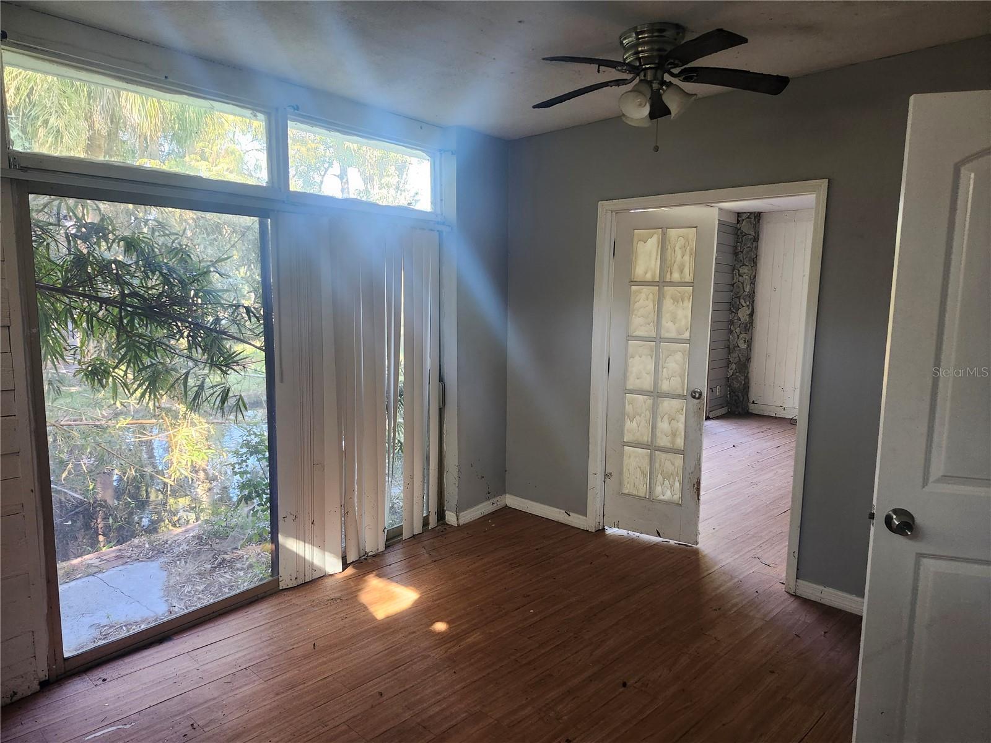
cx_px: 496
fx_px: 658
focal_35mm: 23
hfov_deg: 73.9
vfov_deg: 58.9
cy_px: 372
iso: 320
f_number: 1.8
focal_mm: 5.54
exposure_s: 1/120
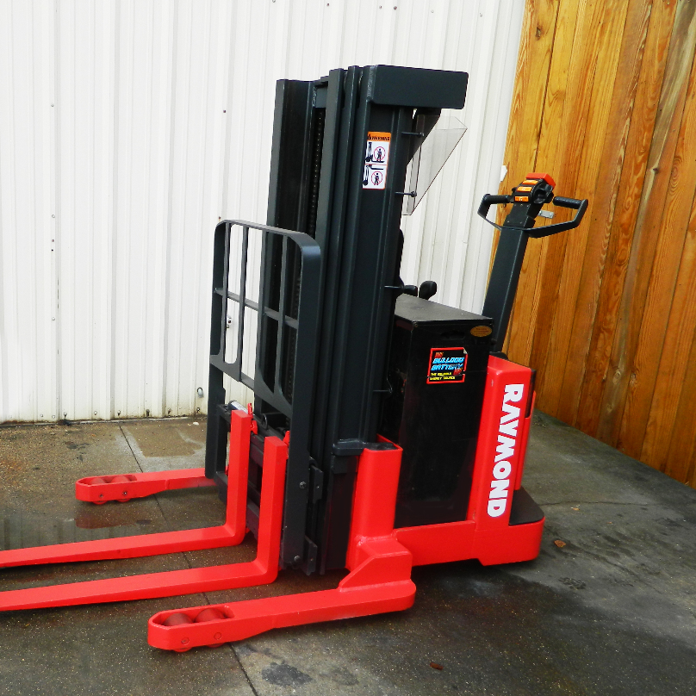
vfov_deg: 47.2
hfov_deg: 45.3
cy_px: 382
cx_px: 158
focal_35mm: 35
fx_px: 796
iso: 80
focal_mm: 4.5
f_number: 3.1
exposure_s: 1/400
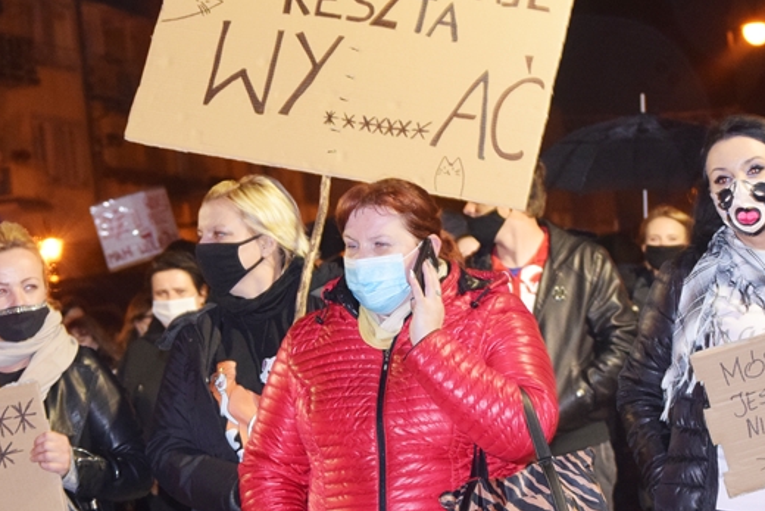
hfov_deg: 16.5
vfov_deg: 11.1
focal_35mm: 124
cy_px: 259
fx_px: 2630
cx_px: 362
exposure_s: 1/60
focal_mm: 55
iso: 2000
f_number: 4
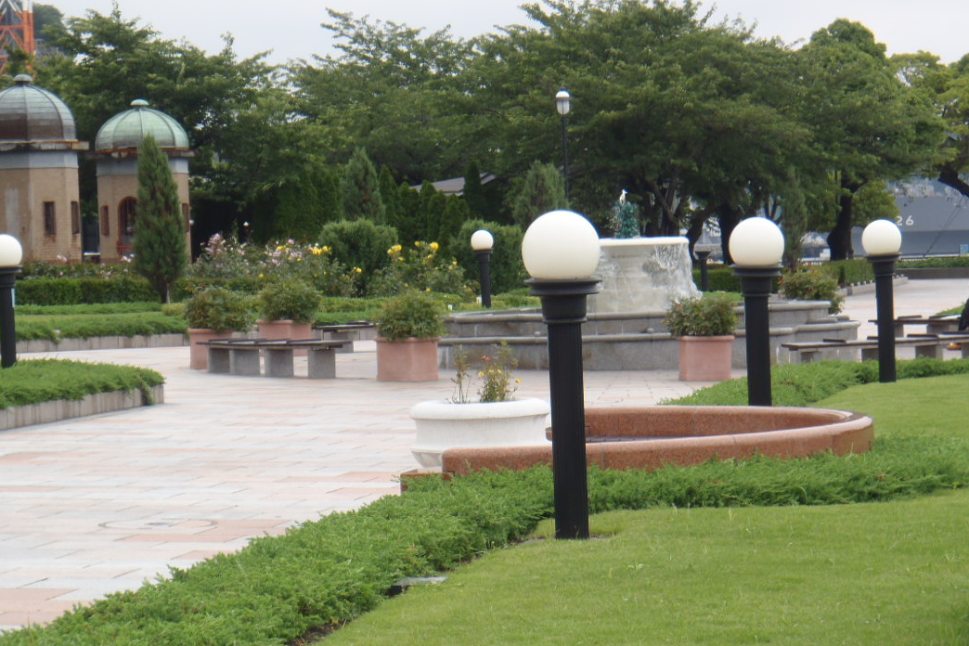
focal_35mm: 116
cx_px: 495
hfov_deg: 17.6
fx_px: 3122
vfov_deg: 11.8
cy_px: 378
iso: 64
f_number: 4.7
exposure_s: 1/125
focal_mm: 16.25
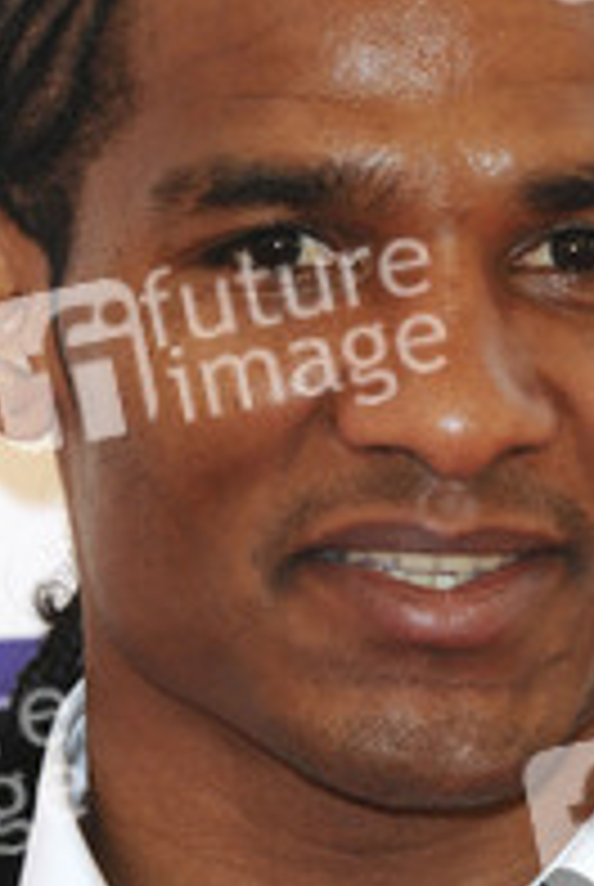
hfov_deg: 4.0
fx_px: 8410
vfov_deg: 6.0
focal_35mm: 341
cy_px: 571
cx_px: 349
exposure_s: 1/200
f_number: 5.6
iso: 200
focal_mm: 112
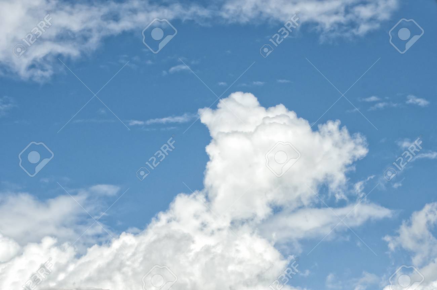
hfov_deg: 21.9
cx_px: 218
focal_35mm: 93
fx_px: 1127
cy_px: 145
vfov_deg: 14.7
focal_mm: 62
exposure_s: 1/1250
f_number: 9
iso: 200
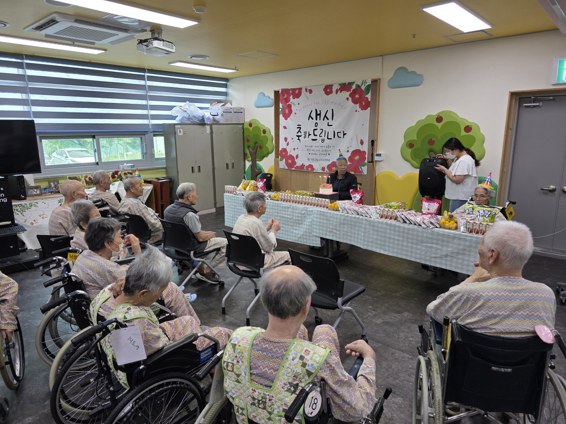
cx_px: 283
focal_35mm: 23
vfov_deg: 58.9
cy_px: 212
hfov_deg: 73.9
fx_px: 376
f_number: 1.7
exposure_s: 1/120
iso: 80
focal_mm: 6.3
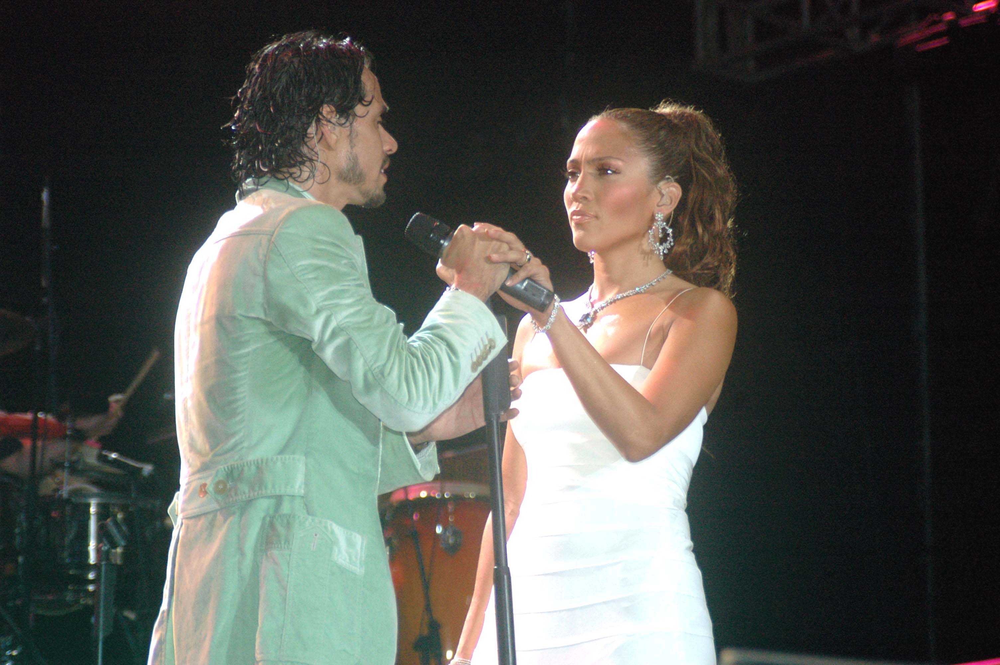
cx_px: 500
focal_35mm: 158
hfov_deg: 13.1
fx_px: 4371
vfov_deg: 8.7
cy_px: 332
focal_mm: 105
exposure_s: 1/200
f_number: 4.5
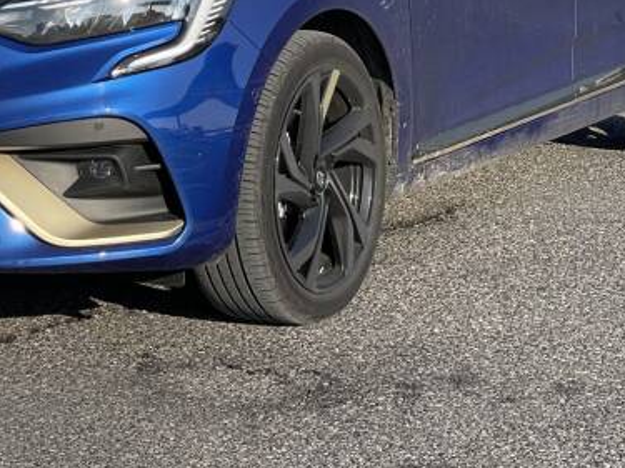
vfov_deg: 11.1
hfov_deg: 15.0
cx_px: 199
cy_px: -81
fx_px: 2364
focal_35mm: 131
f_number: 2
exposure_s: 1/1229
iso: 25
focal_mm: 6
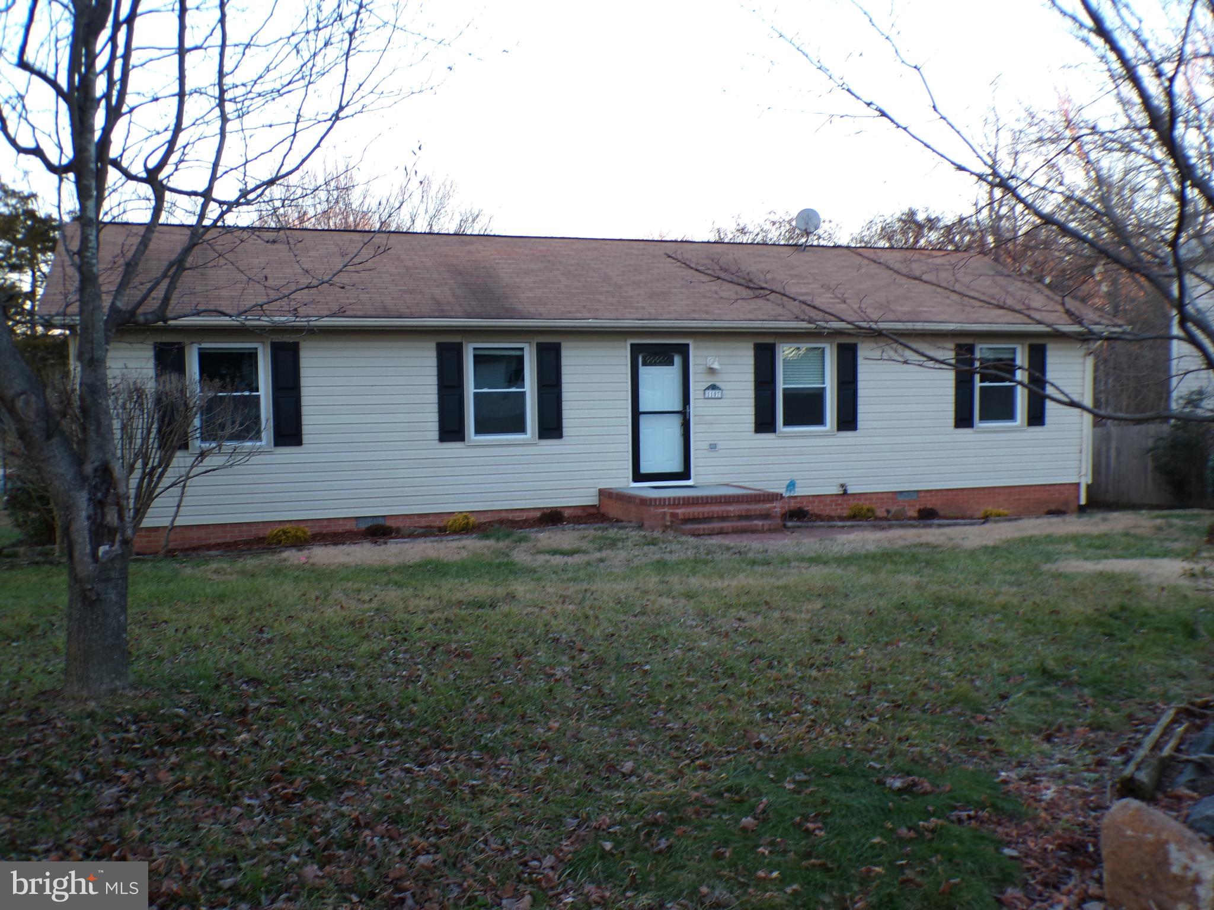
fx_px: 1122
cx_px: 607
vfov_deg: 44.2
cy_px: 455
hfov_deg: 56.8
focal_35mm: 32
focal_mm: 5.8
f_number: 3.2
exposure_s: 1/34
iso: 100
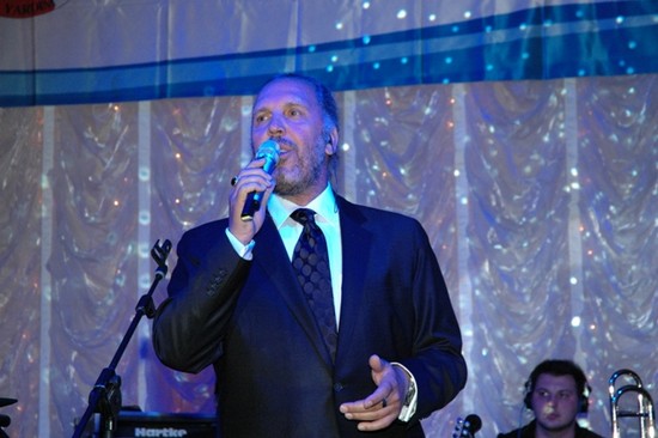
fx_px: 1918
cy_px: 219
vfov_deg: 13.0
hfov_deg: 19.5
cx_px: 329
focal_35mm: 105
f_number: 6.3
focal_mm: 70
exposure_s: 1/80
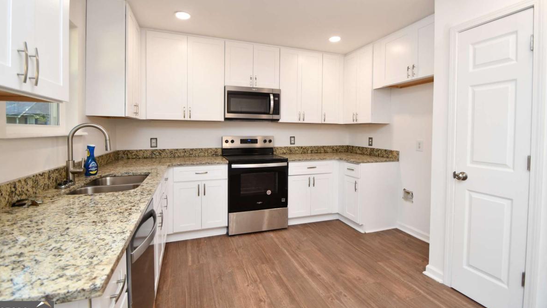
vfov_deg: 66.8
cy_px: 134
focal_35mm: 16
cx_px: 277
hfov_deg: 99.4
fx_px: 232
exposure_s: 1/60
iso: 250
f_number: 4
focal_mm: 10
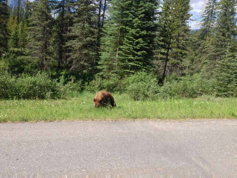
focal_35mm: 33
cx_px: 118
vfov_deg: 42.9
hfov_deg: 55.4
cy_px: 89
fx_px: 226
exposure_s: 1/775
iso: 50
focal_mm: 4.12
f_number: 2.4
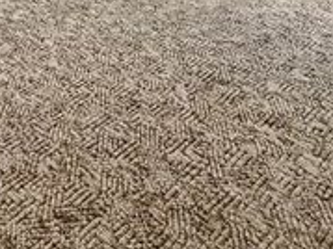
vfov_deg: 18.7
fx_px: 529
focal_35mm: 55
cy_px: -230
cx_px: 40
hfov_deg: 33.3
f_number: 2.2
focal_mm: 2.22
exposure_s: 1/120
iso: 200
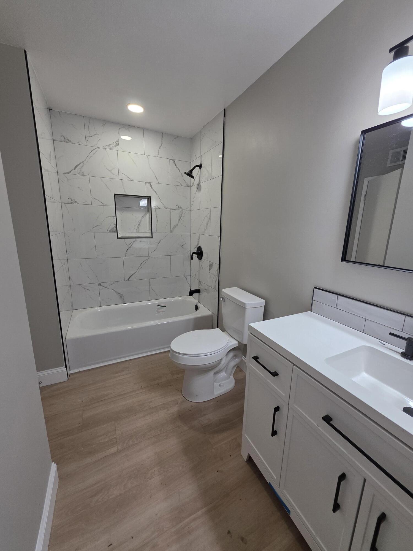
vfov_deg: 106.2
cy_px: 276
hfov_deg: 89.9
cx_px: 206
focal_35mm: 13
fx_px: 207
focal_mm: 2.2
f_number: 1.9
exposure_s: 1/120
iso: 100
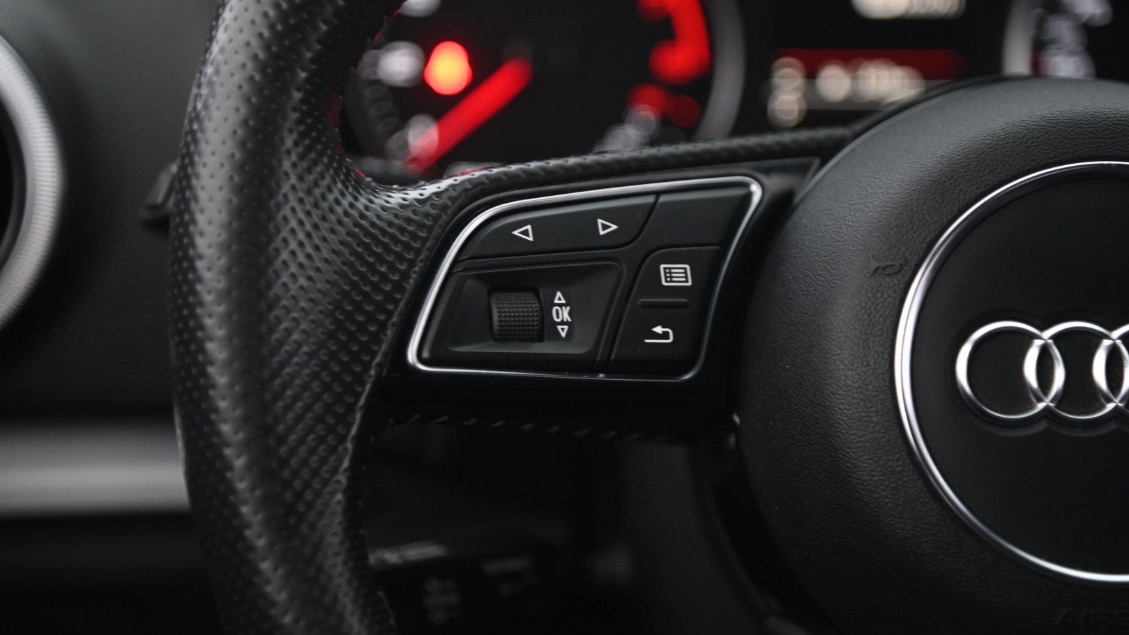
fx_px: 3772
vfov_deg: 9.6
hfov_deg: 17.0
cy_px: 333
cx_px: 564
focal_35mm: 126
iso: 2000
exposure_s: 1/15
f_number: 4
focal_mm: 120
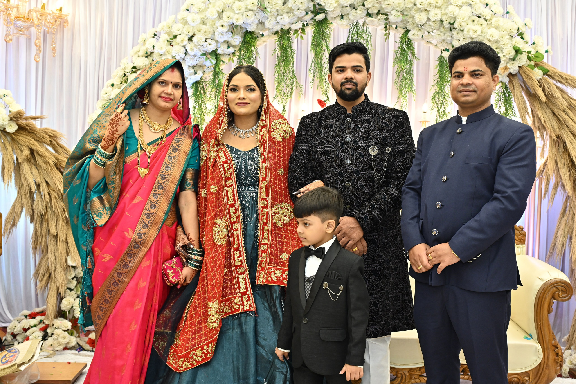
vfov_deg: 32.6
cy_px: 192
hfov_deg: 47.4
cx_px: 288
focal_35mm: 41
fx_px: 656
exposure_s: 1/200
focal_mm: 41
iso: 800
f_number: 5.6
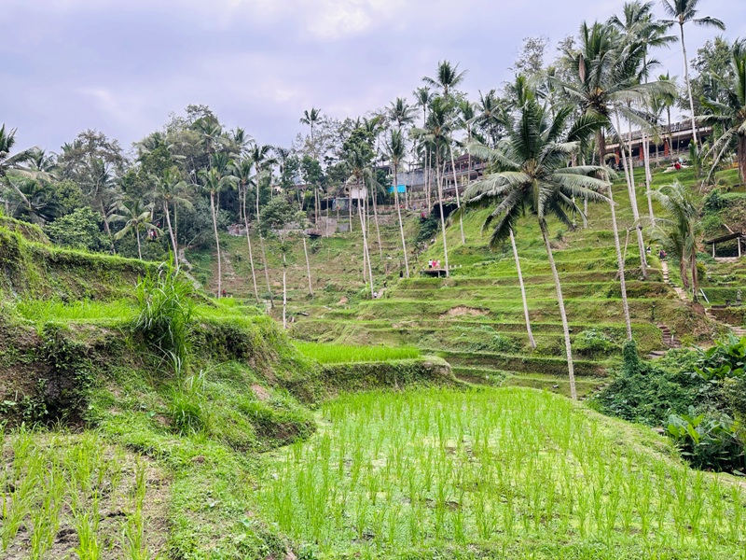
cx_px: 373
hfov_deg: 71.6
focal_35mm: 24
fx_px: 517
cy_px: 280
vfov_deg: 56.8
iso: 100
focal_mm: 6.86
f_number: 1.78
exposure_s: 1/135
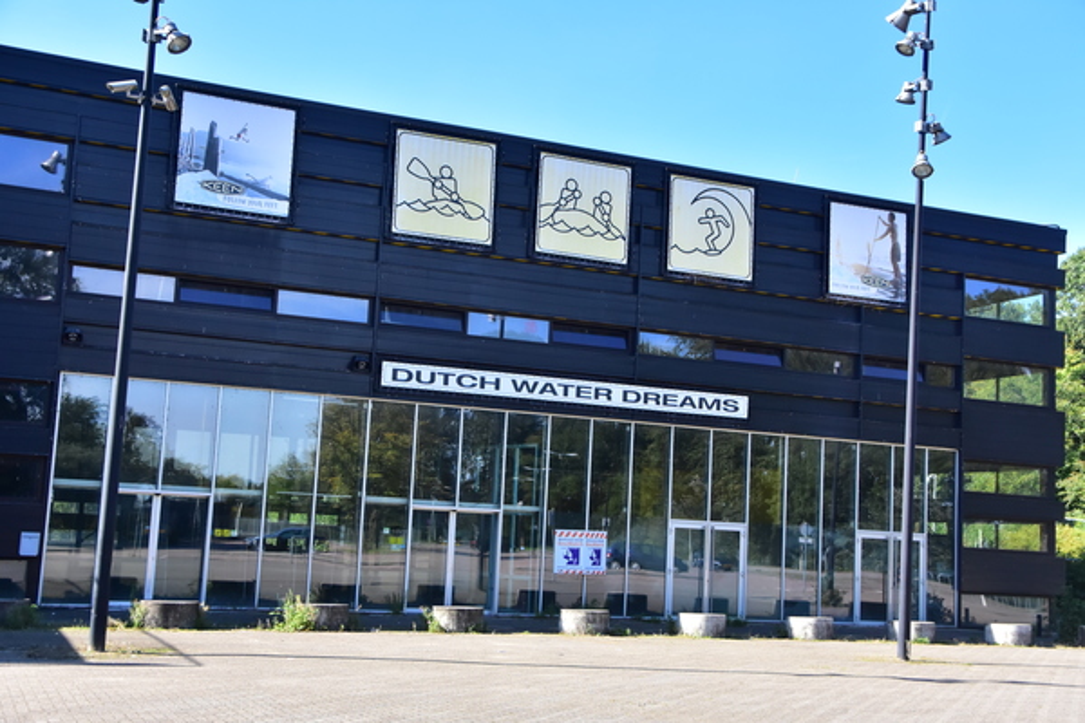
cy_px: 362
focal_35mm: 44
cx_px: 542
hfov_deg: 45.0
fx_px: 1311
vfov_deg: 30.8
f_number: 4.5
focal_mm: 29
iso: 800
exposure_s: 1/2000
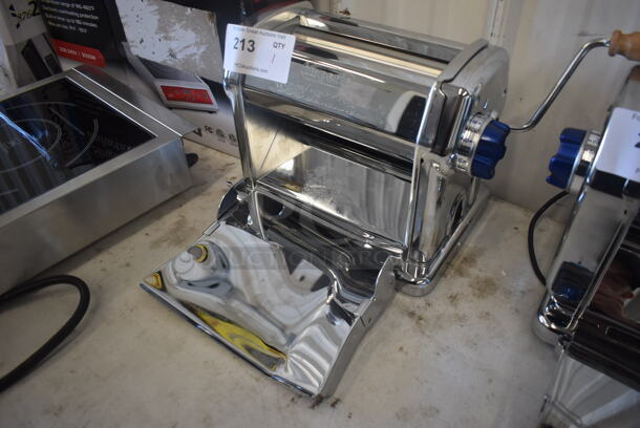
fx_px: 480
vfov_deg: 48.0
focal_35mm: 27
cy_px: 214
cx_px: 320
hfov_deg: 67.3
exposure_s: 1/250
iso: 800
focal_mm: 18
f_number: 3.5
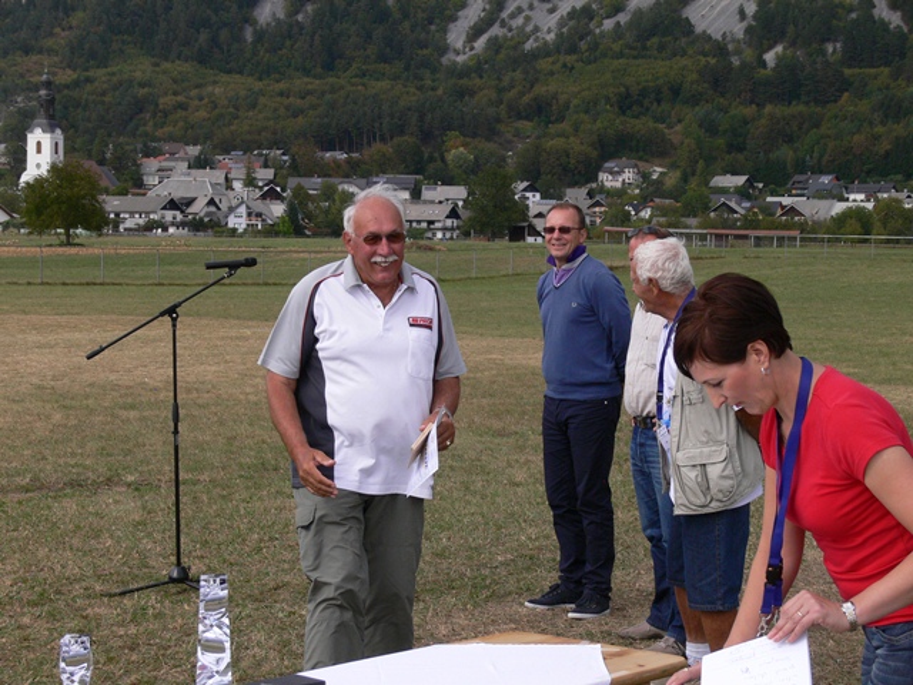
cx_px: 456
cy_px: 342
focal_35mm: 73
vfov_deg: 20.2
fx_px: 1925
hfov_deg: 26.7
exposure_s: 1/400
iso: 100
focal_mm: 15.4
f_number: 5
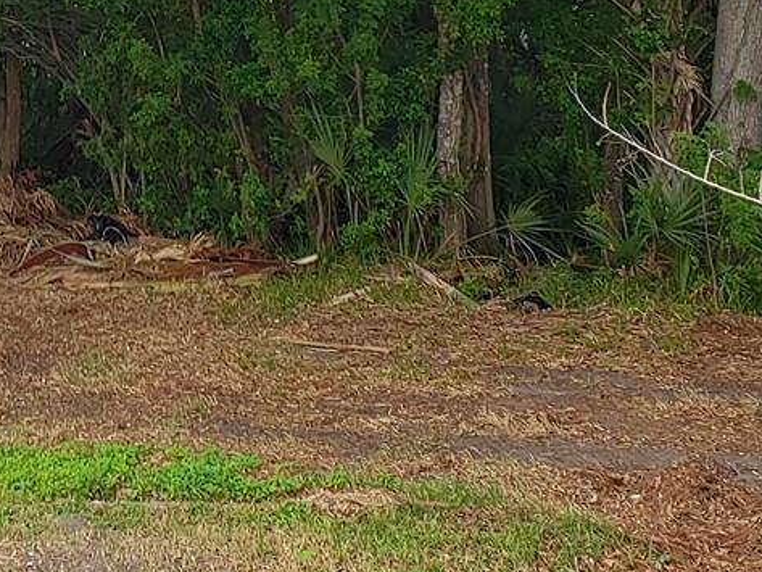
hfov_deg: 21.1
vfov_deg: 15.7
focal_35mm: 88
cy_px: -235
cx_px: -85
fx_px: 1938
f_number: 2.4
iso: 50
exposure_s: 1/103
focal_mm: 4.3
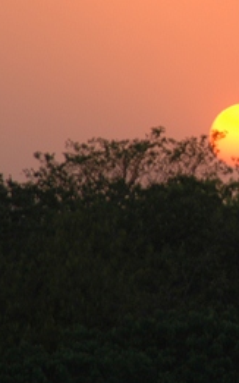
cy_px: 125
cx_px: 257
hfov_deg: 1.8
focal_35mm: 748
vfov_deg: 2.8
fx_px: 7800
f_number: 6.3
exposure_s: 1/100
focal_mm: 200
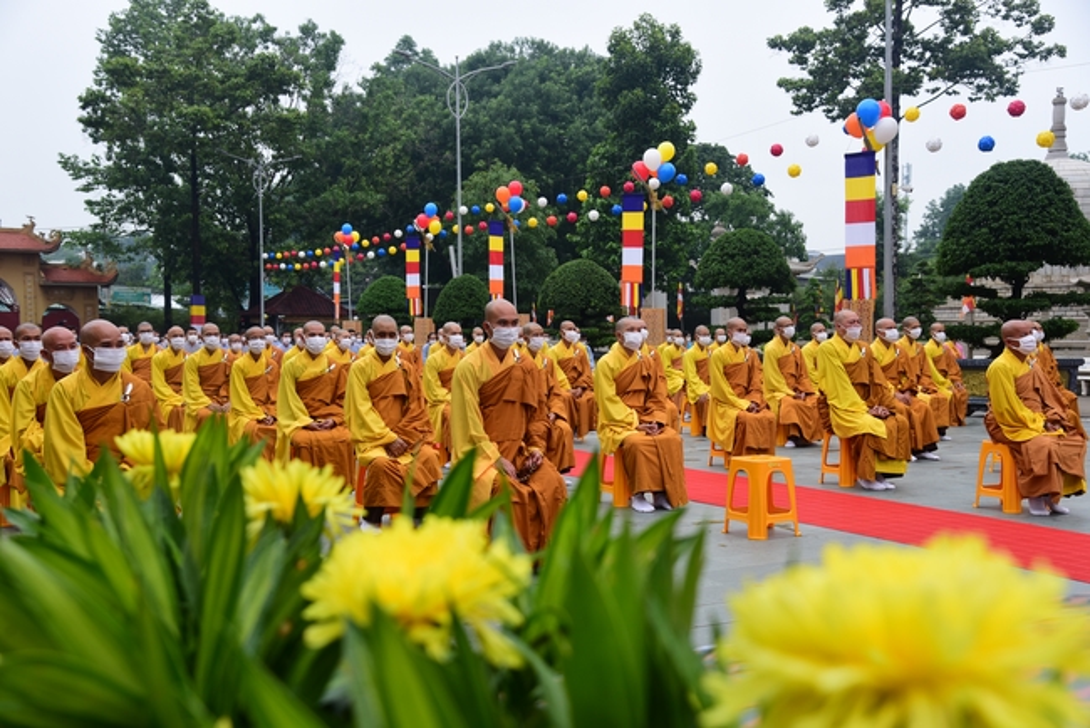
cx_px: 545
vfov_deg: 33.4
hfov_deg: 48.4
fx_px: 1212
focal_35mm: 40
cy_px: 364
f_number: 6.3
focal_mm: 40
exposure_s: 1/80
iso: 320
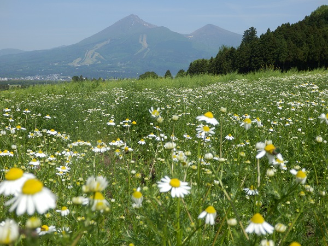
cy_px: 123
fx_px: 426
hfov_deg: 42.1
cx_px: 164
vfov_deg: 32.2
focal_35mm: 45
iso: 80
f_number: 3.8
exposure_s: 1/800
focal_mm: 8
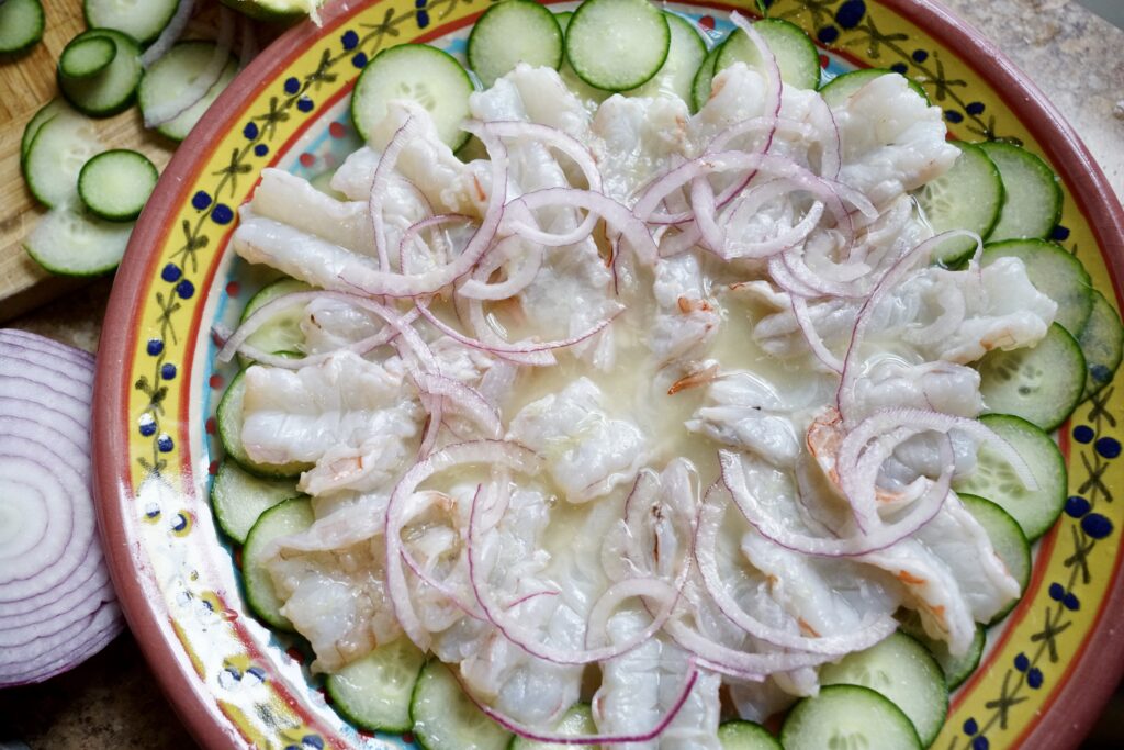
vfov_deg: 37.9
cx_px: 562
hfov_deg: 54.4
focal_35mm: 35
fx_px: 1093
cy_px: 375
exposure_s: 1/160
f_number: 4.5
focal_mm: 35
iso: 5000
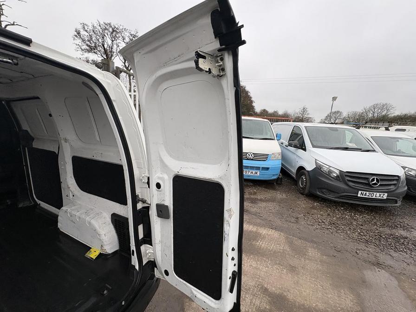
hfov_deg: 102.1
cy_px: 156
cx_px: 208
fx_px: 168
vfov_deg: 85.7
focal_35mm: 14
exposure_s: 1/153
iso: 40
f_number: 2.2
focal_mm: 2.22
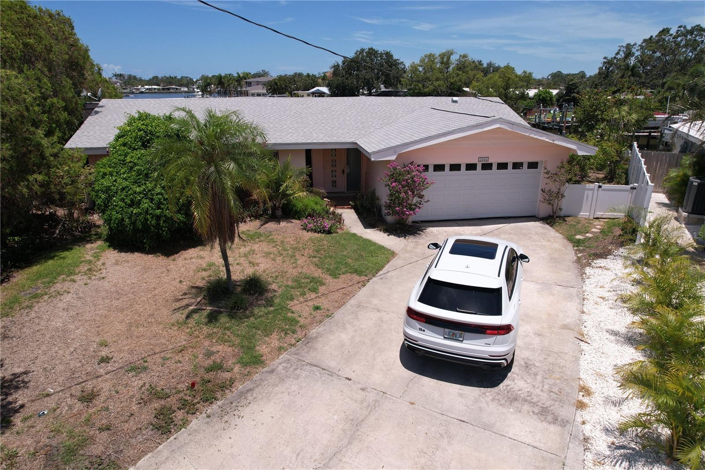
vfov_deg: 57.2
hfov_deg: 78.6
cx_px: 352
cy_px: 235
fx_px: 431
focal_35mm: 22
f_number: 2.8
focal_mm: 8.38
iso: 100
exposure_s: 1/2500
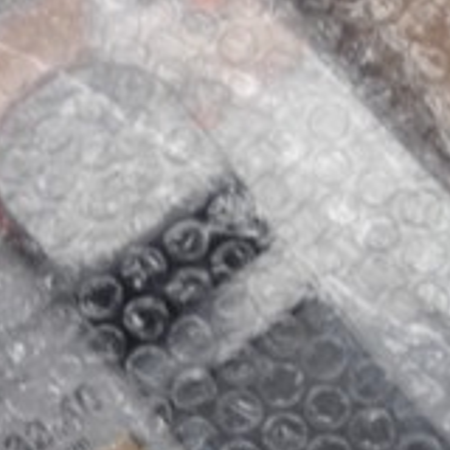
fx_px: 1177
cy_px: 309
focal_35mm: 80
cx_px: 10
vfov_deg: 21.5
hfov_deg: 21.0
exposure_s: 1/60
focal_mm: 3.6
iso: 80
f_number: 2.8
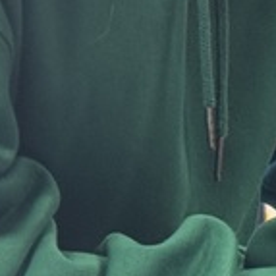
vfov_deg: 5.7
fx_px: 2742
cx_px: 820
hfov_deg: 5.4
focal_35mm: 304
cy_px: -234
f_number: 1.78
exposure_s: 1/60
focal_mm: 6.76
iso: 160
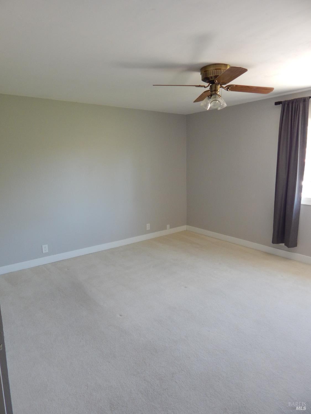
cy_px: 207
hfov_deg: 61.1
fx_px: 264
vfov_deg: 76.4
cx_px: 156
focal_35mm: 22
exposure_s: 1/30
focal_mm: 4
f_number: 3
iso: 220
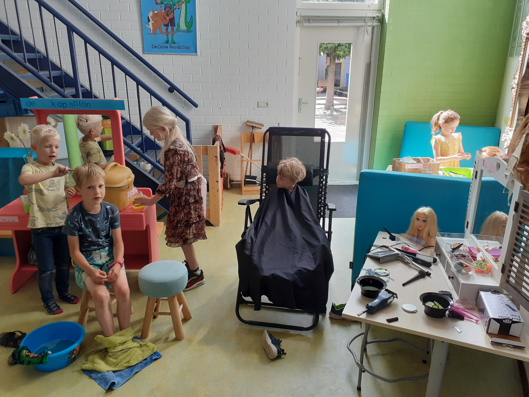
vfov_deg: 51.4
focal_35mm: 27
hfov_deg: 65.3
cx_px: 264
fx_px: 413
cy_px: 198
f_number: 1.9
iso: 40
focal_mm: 3.6
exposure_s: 1/103
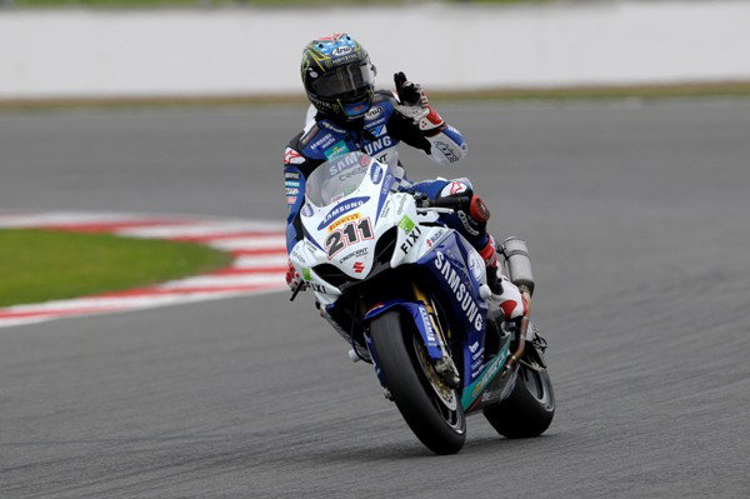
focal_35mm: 750
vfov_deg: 1.8
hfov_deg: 2.8
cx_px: 375
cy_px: 250
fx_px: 15612
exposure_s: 1/800
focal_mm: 500
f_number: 6.3
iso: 400
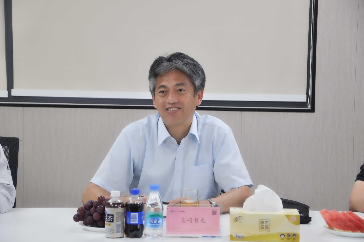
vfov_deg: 13.0
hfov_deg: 19.5
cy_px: 121
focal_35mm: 105
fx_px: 1060
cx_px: 182
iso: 400
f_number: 5.3
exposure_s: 1/50
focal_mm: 70
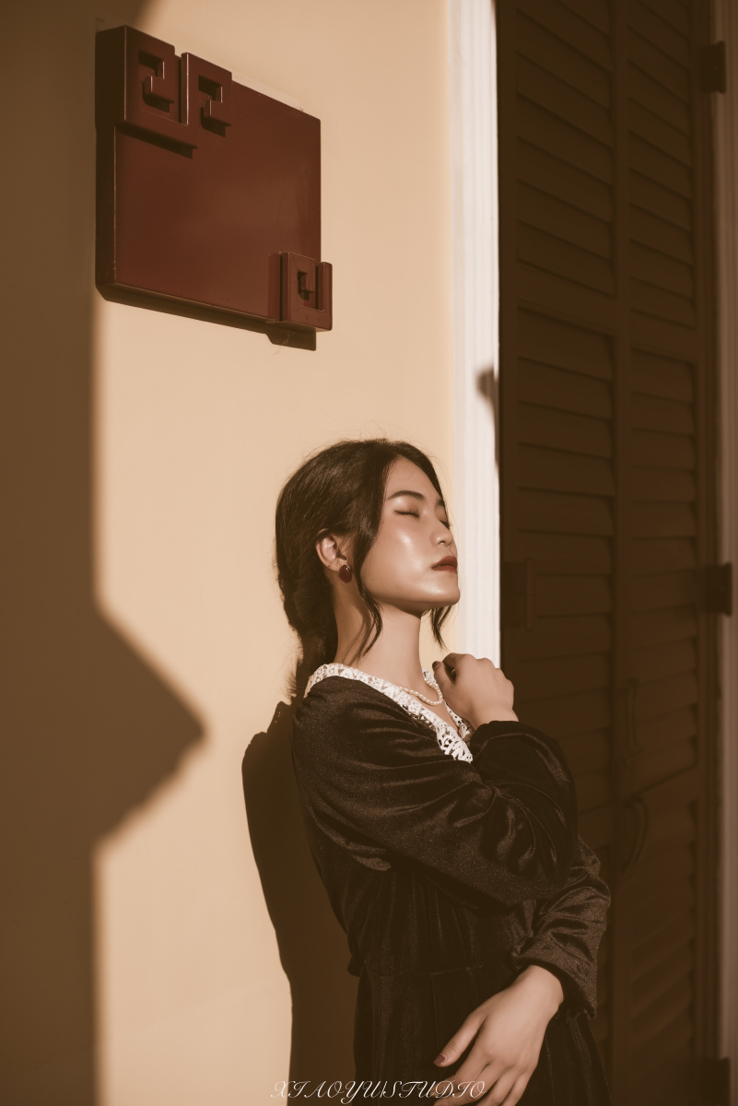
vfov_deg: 39.6
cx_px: 369
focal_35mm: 50
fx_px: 1536
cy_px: 553
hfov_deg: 27.0
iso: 100
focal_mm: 50
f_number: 3.5
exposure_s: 1/2500
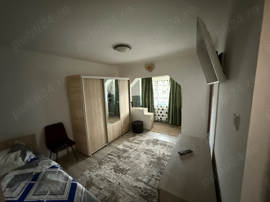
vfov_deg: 85.7
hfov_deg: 102.1
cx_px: 135
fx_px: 109
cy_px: 101
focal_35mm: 14
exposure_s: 1/52
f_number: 2.2
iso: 1600
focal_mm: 2.22
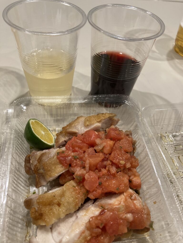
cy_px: 122
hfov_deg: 49.7
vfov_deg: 63.4
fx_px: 197
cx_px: 92
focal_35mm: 28
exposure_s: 1/50
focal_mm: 3.99
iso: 160
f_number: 1.8
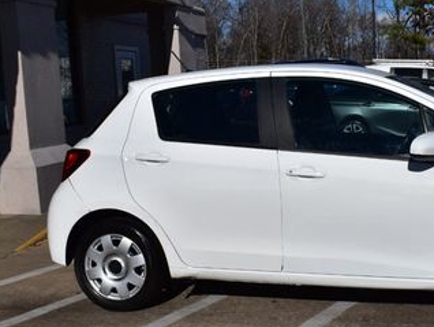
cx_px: 280
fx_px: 728
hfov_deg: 33.0
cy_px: 176
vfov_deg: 25.3
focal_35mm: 58
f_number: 13
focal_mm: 20
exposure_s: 1/800
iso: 200
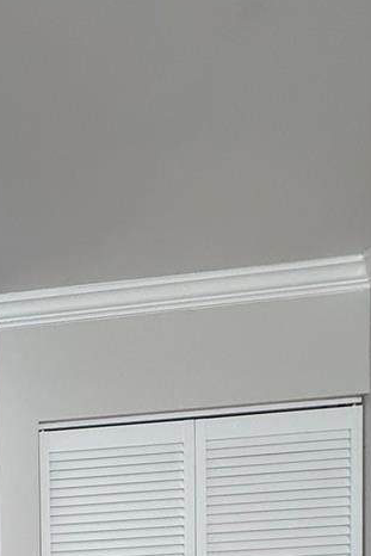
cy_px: 694
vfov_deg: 32.5
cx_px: -303
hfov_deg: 20.0
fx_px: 741
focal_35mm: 48
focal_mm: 2.22
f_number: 2.2
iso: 250
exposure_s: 1/60
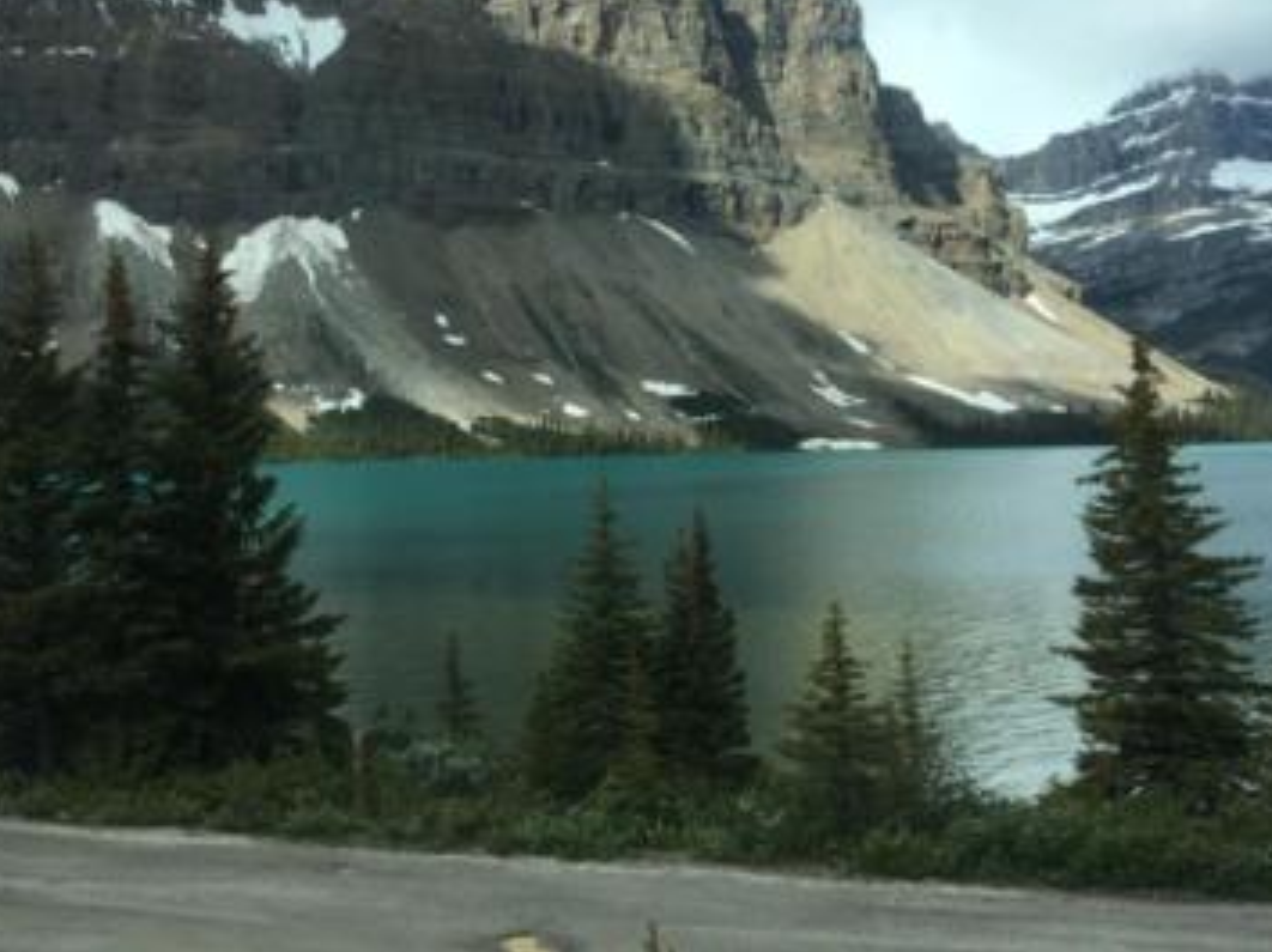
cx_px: 528
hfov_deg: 45.6
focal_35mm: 41
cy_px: 282
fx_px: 1506
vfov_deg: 34.6
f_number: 2.2
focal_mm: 4.15
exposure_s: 1/1709
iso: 25
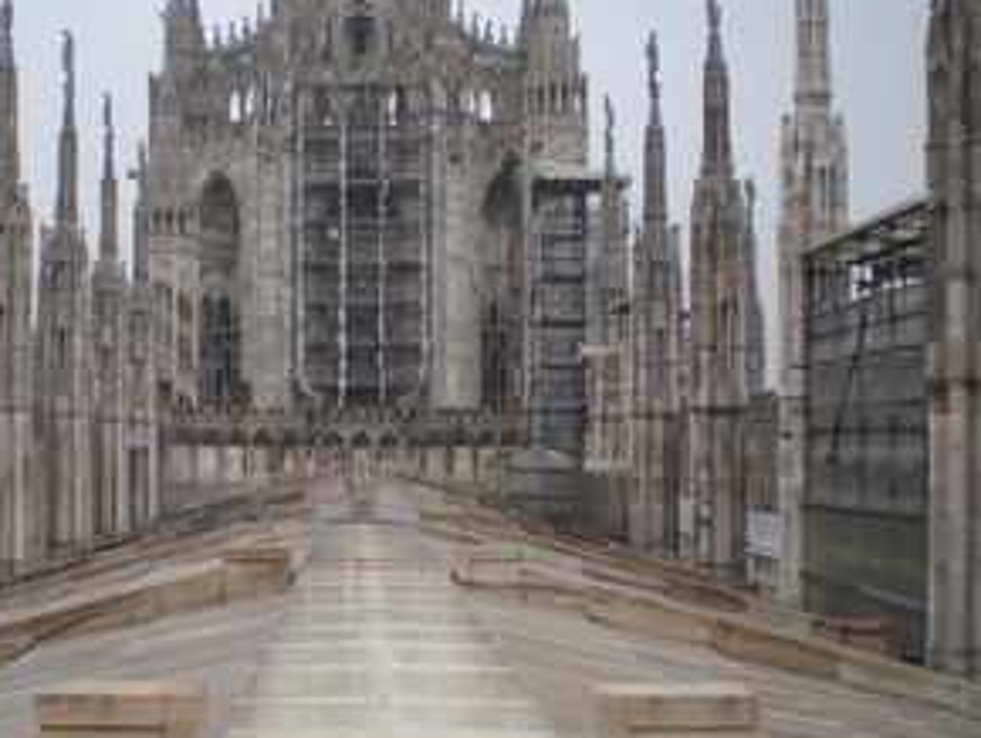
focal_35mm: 59
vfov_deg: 24.8
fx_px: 1673
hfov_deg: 32.4
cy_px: 427
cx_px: 342
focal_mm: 6.3
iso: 75
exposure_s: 1/59.8
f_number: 3.1
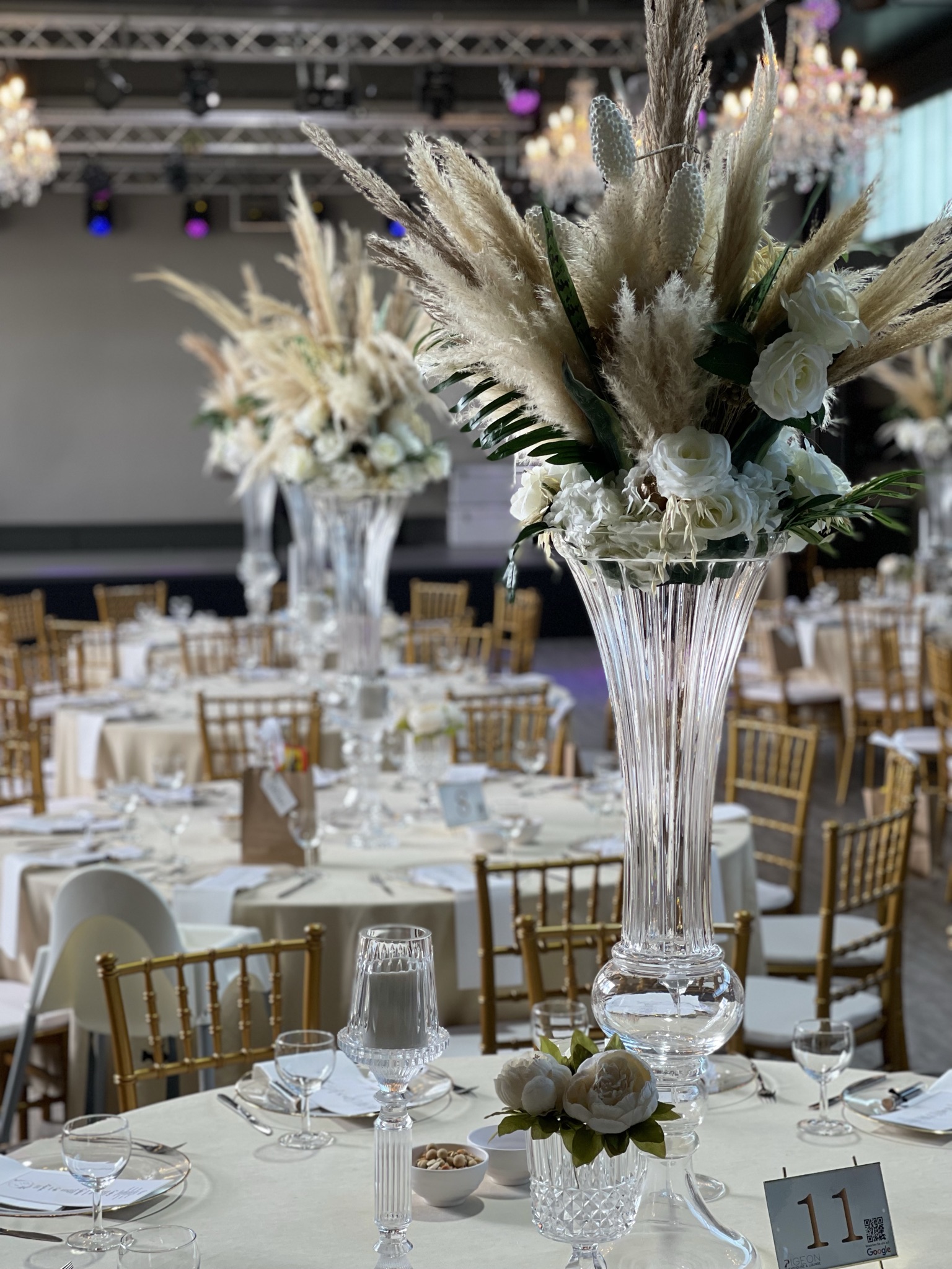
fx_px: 2347
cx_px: 476
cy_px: 634
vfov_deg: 30.3
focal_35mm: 64
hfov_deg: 22.9
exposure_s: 1/100
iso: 64
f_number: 2.2
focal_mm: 7.5
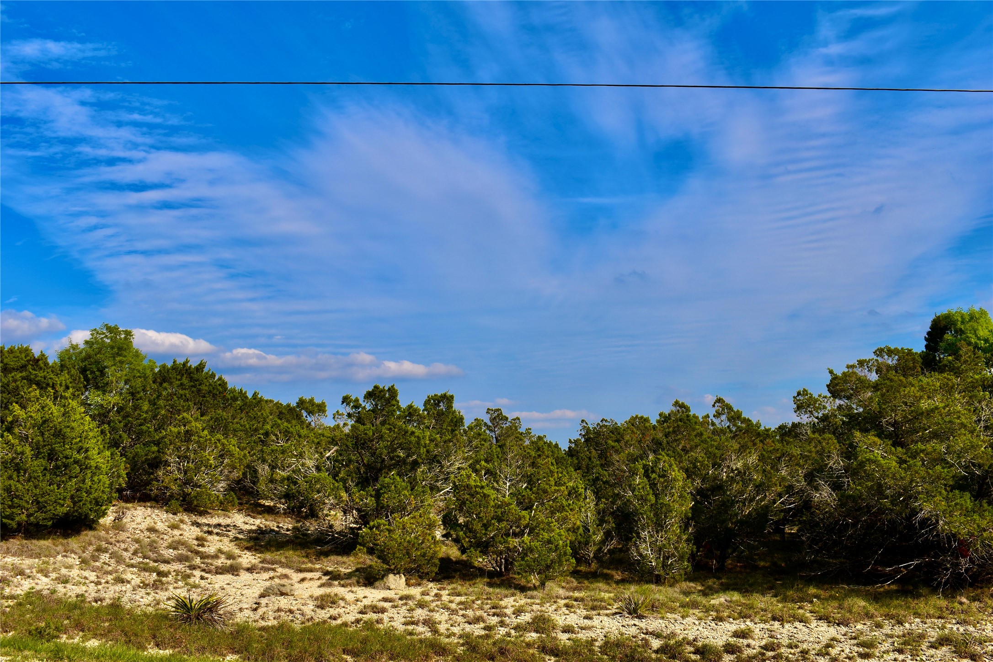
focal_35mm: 36
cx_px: 496
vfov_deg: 36.9
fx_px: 993
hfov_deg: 53.1
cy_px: 331
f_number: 9
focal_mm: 24
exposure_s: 1/320
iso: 100
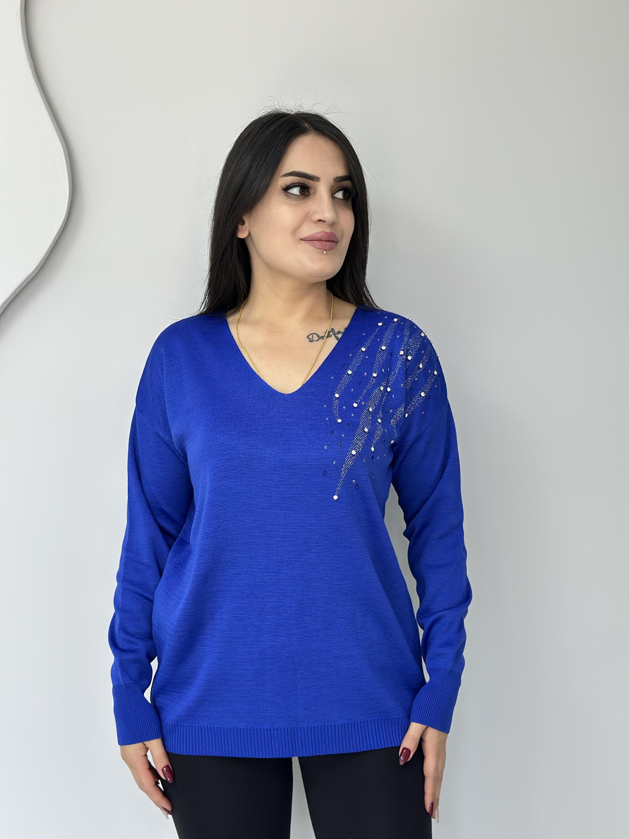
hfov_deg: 30.3
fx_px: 1163
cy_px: 420
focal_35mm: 48
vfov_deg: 39.7
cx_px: 314
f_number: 1.78
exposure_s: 1/100
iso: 100
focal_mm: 6.86
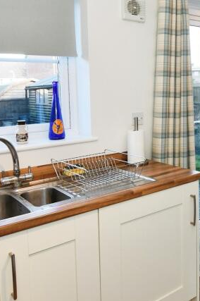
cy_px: 150
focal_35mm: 36
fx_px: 300
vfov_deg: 53.2
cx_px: 209
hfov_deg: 33.1
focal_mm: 10
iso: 800
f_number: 7.1
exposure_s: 1/60
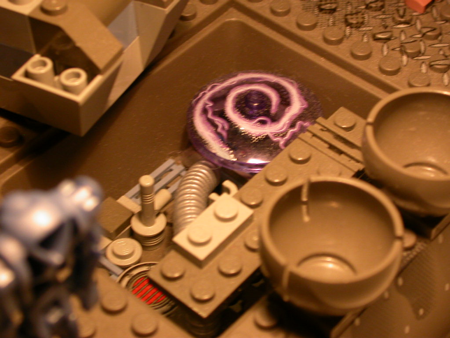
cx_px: 225
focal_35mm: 92
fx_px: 1196
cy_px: 169
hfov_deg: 21.3
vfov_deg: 16.1
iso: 100
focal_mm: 19.1
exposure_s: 1/67.6
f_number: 3.8
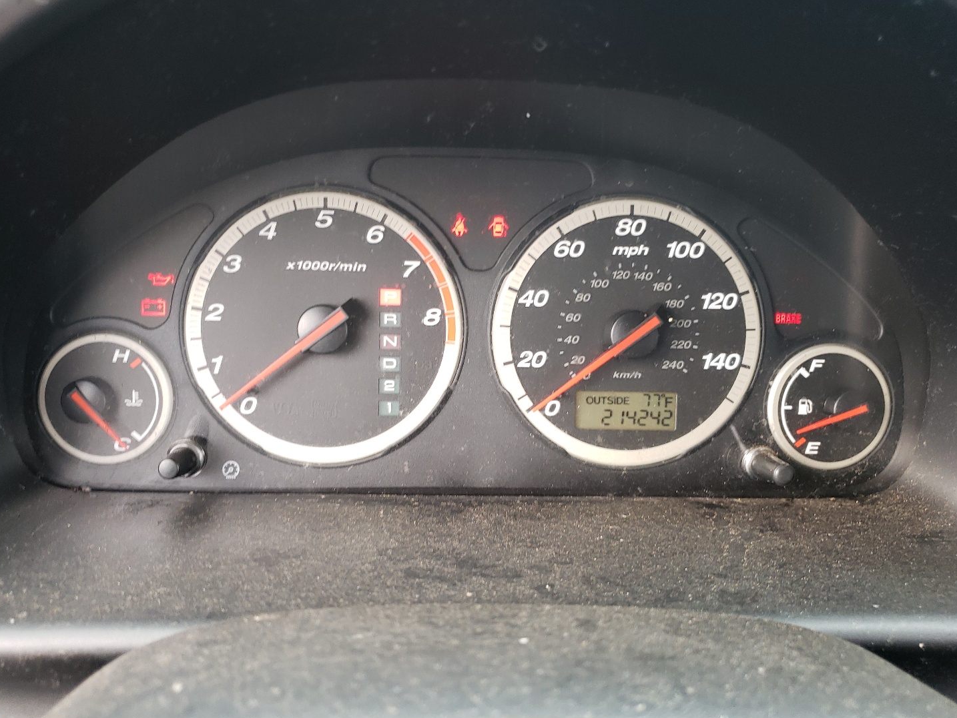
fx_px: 802
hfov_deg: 61.6
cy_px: 346
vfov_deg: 48.2
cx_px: 464
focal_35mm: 29
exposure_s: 1/50
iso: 87
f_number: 1.5
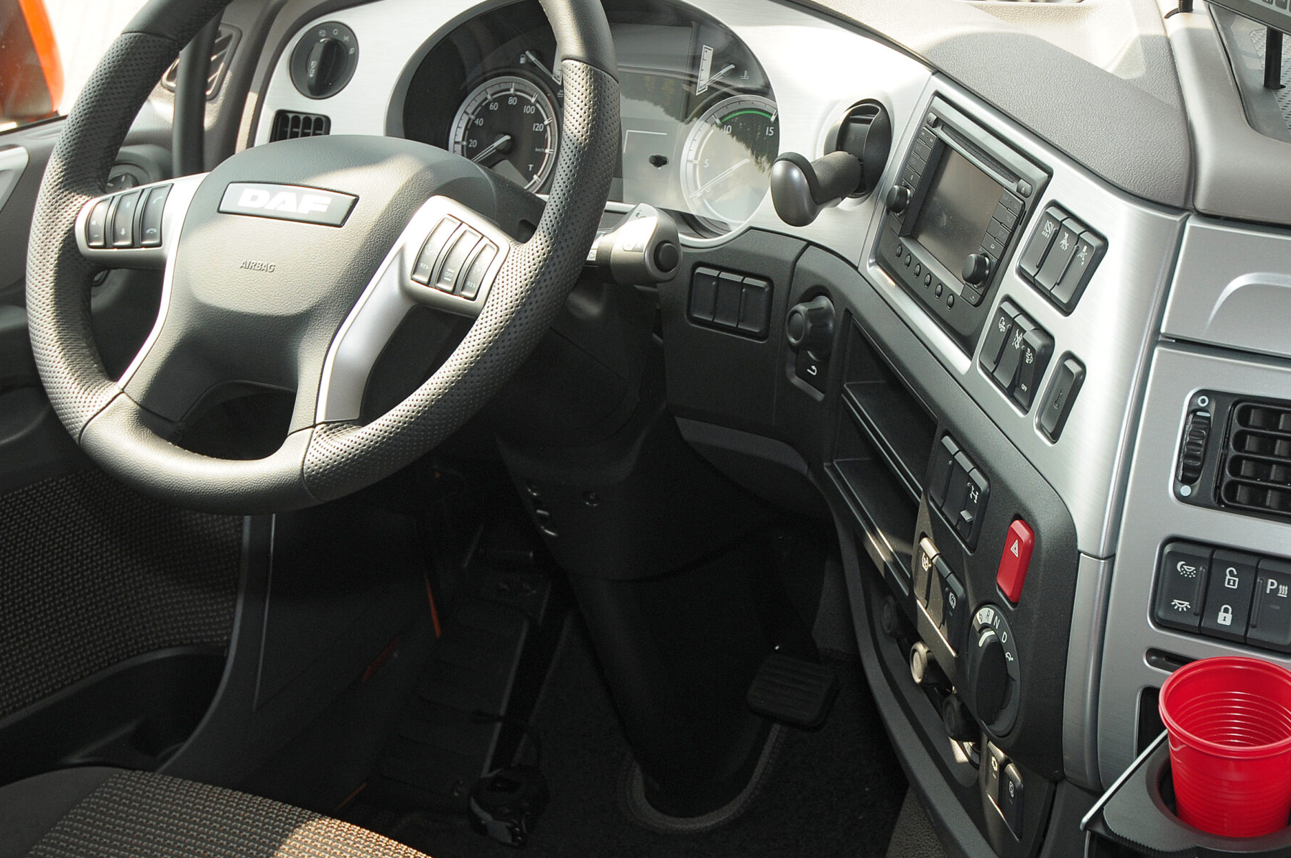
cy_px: 461
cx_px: 865
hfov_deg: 41.4
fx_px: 1684
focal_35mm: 47
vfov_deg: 28.6
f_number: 8
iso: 320
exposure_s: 1/250
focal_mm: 22
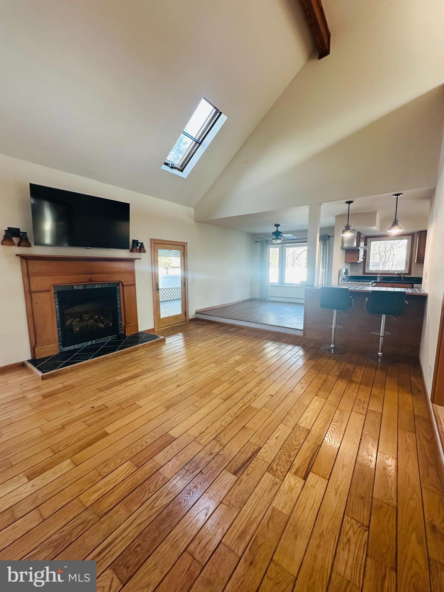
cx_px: 222
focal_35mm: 14
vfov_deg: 102.1
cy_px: 296
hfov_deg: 85.7
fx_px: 239
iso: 200
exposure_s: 1/60
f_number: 2.2
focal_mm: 2.22
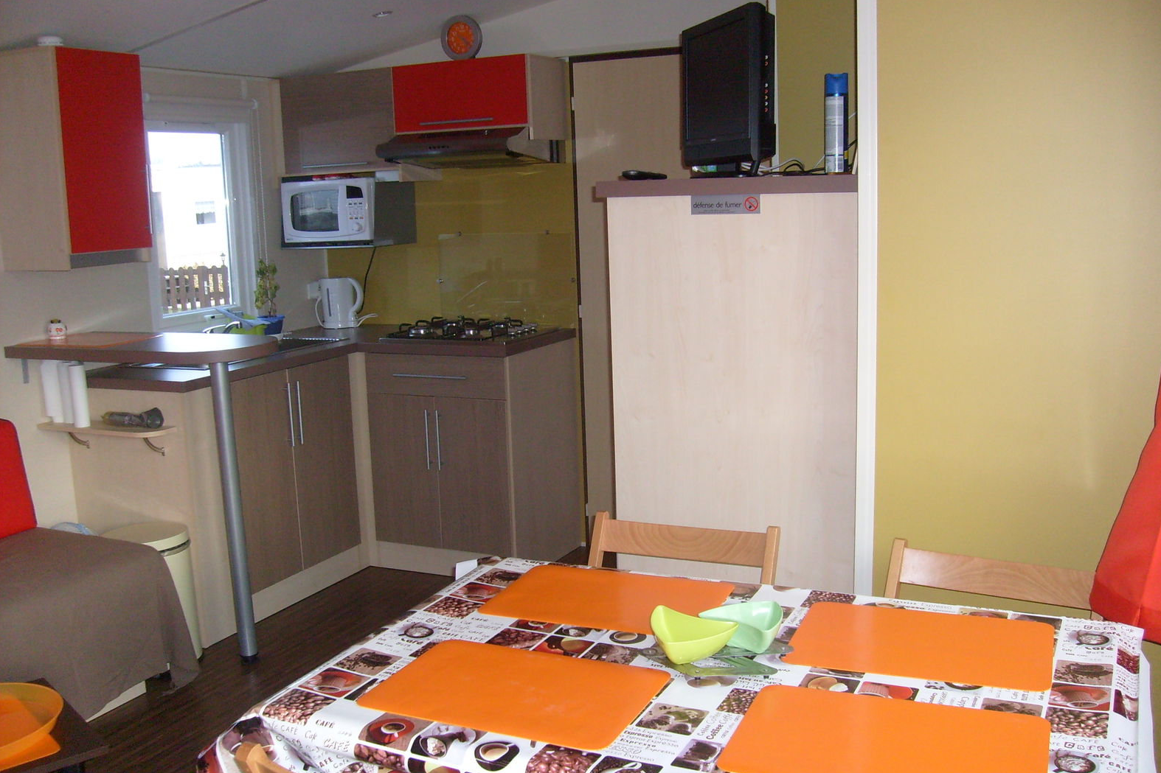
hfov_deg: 51.9
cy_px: 374
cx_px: 588
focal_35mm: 37
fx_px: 1193
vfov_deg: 35.9
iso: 100
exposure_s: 1/45
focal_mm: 5.8
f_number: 2.8
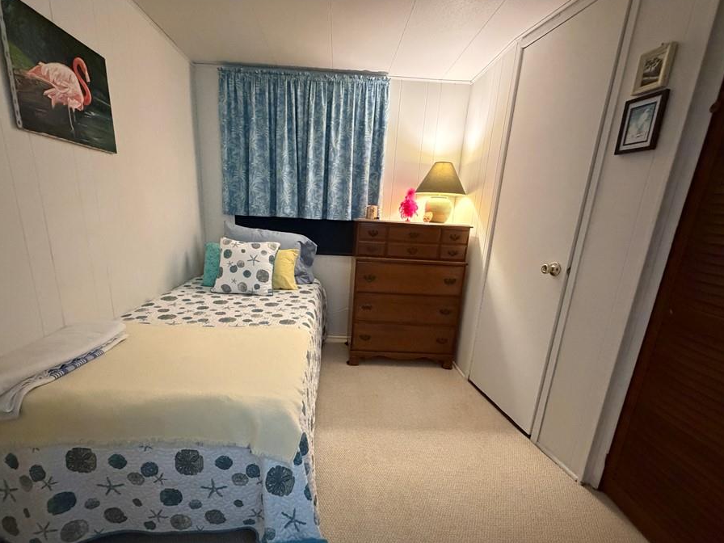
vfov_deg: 77.9
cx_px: 346
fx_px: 335
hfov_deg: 94.4
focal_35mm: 16
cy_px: 299
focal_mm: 2.22
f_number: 2.2
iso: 1000
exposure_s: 1/60
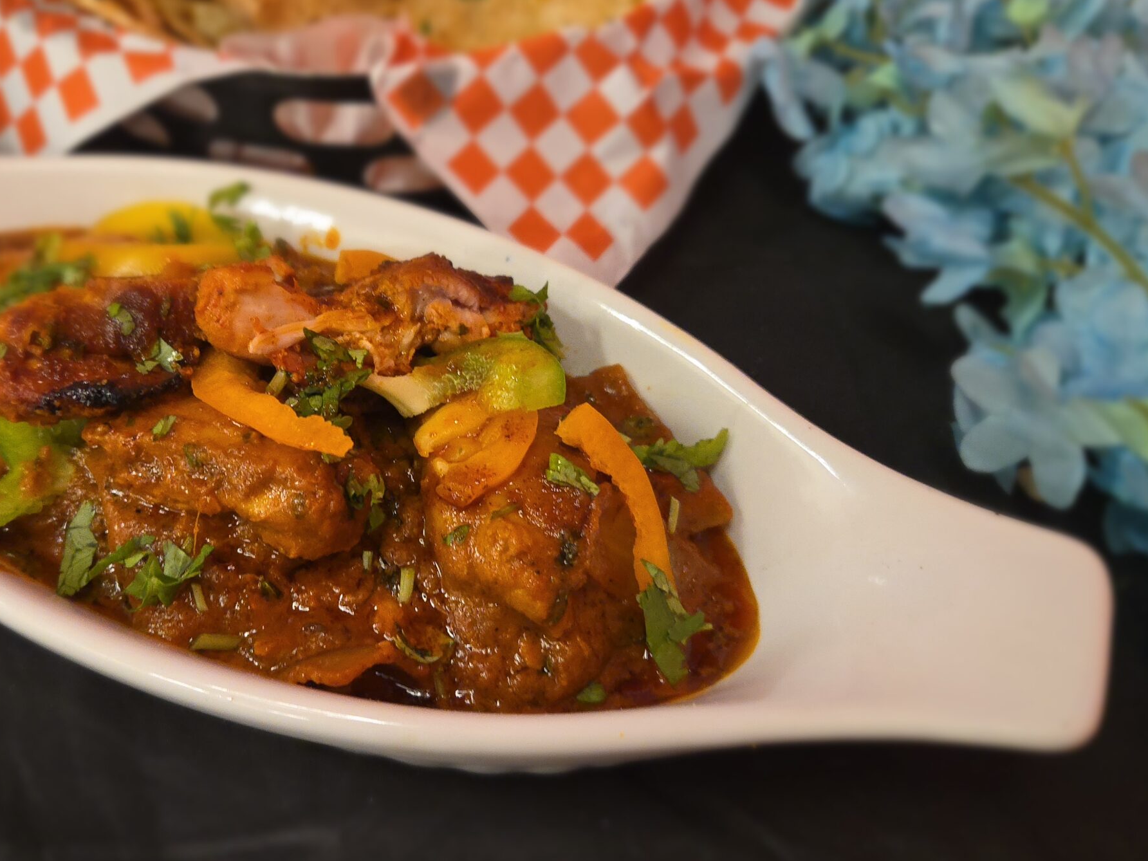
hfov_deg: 54.3
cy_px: 420
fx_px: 1094
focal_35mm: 33
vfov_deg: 42.9
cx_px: 393
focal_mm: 5.4
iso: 400
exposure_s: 1/30
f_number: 1.8
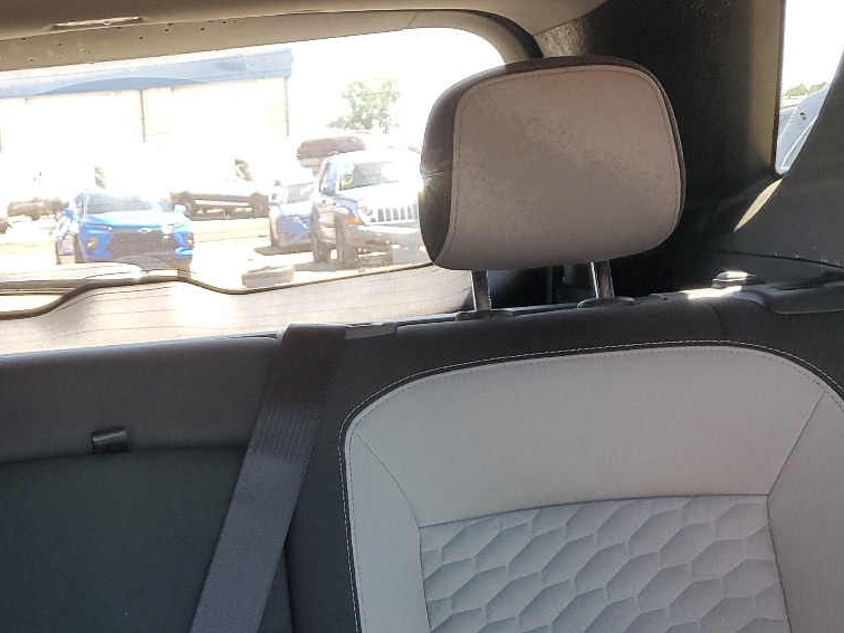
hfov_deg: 33.4
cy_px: 518
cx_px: 113
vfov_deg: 26.0
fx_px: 1341
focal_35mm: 55
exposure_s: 1/120
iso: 83
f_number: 1.5
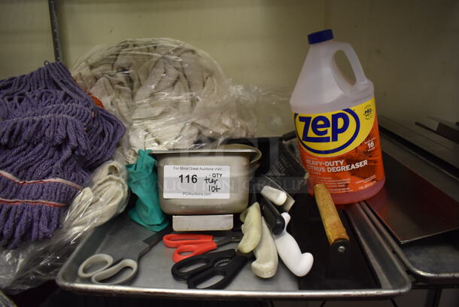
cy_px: 154
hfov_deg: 67.3
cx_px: 230
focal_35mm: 27
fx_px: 345
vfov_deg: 48.0
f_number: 3.5
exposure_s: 1/125
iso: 1100
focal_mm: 18
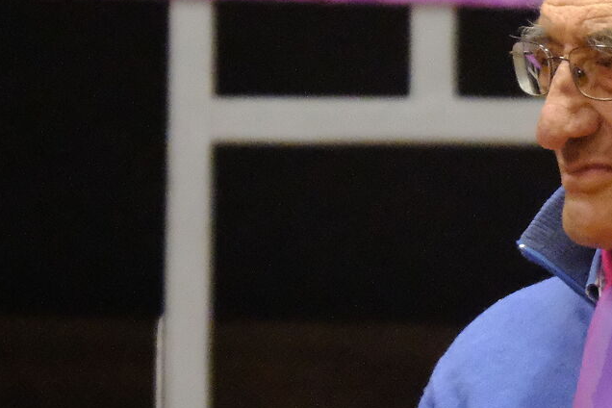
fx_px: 13021
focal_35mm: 766
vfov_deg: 1.8
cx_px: 534
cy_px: 243
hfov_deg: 2.7
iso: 12800
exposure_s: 1/60
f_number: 5.6
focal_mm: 135
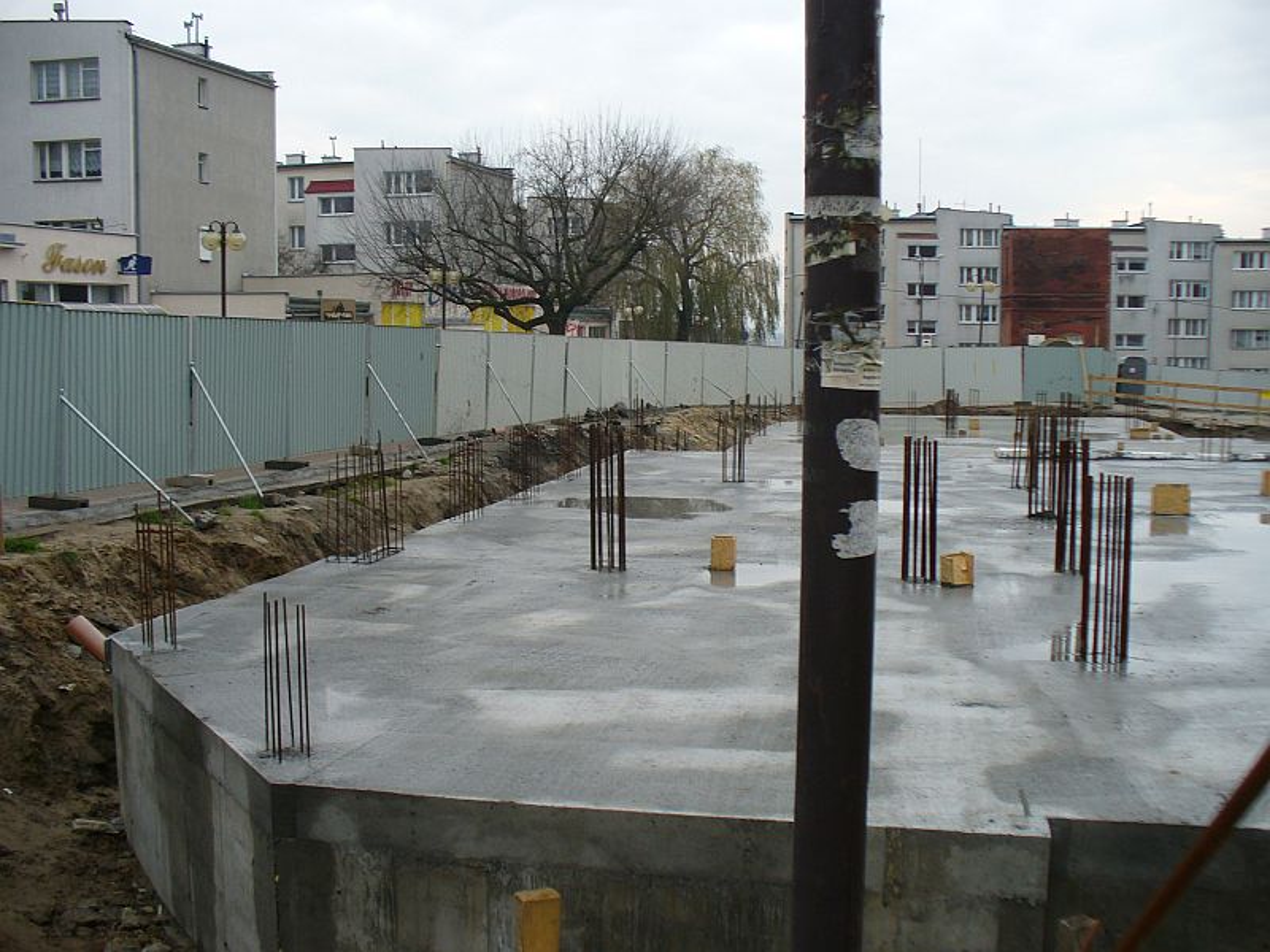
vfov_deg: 38.7
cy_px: 476
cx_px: 635
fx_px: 1357
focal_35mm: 37
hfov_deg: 50.1
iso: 80
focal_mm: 6.1
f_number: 2.8
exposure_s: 1/100
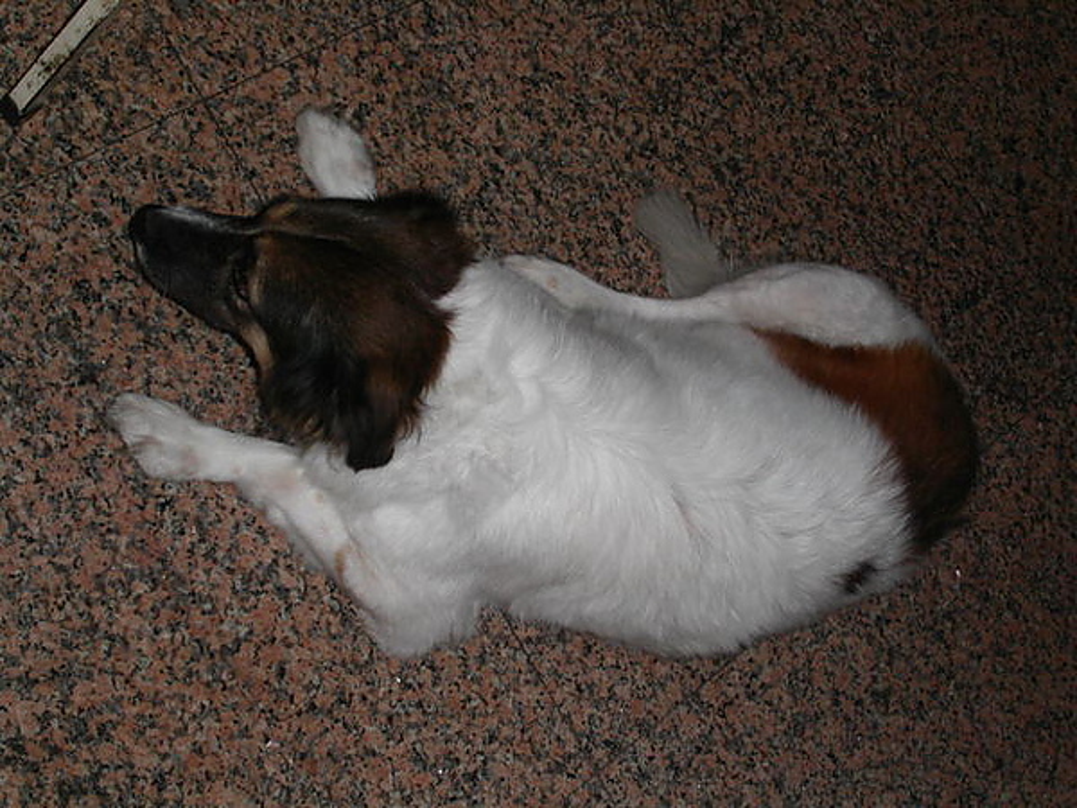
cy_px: 404
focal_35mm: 60
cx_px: 538
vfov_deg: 24.4
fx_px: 1867
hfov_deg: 32.2
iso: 100
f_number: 3.5
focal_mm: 12.4
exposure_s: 1/45
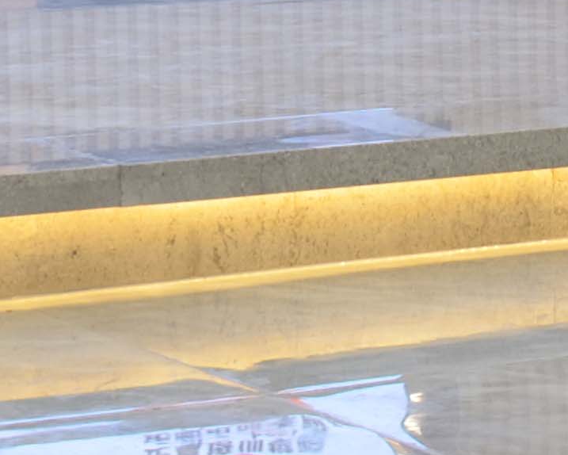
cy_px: -577
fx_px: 4221
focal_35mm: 251
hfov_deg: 7.5
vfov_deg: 6.0
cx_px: 912
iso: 100
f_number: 5
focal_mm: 26
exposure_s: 1/13
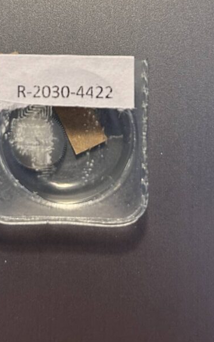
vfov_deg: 52.5
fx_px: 346
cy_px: 142
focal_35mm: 37
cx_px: 65
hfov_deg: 34.0
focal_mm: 5.7
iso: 125
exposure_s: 1/100
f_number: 1.5
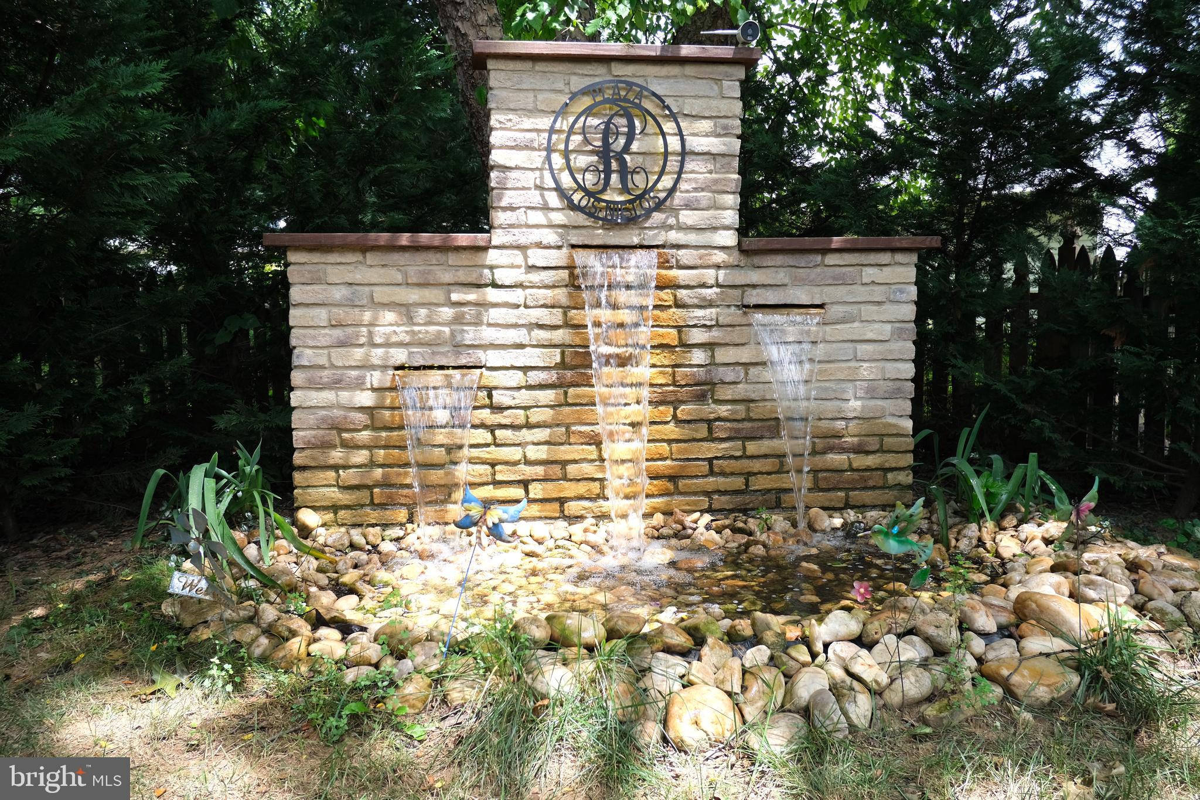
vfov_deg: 47.9
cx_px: 600
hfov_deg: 67.4
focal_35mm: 27
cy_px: 400
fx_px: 900
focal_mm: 18
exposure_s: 1/300
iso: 320
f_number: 4
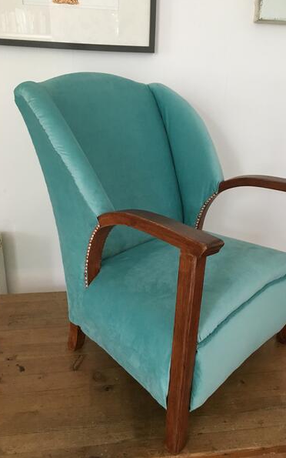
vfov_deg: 61.2
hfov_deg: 40.5
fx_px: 387
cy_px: 228
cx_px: 164
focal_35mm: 31
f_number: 2.2
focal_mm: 4.15
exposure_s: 1/17
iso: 200
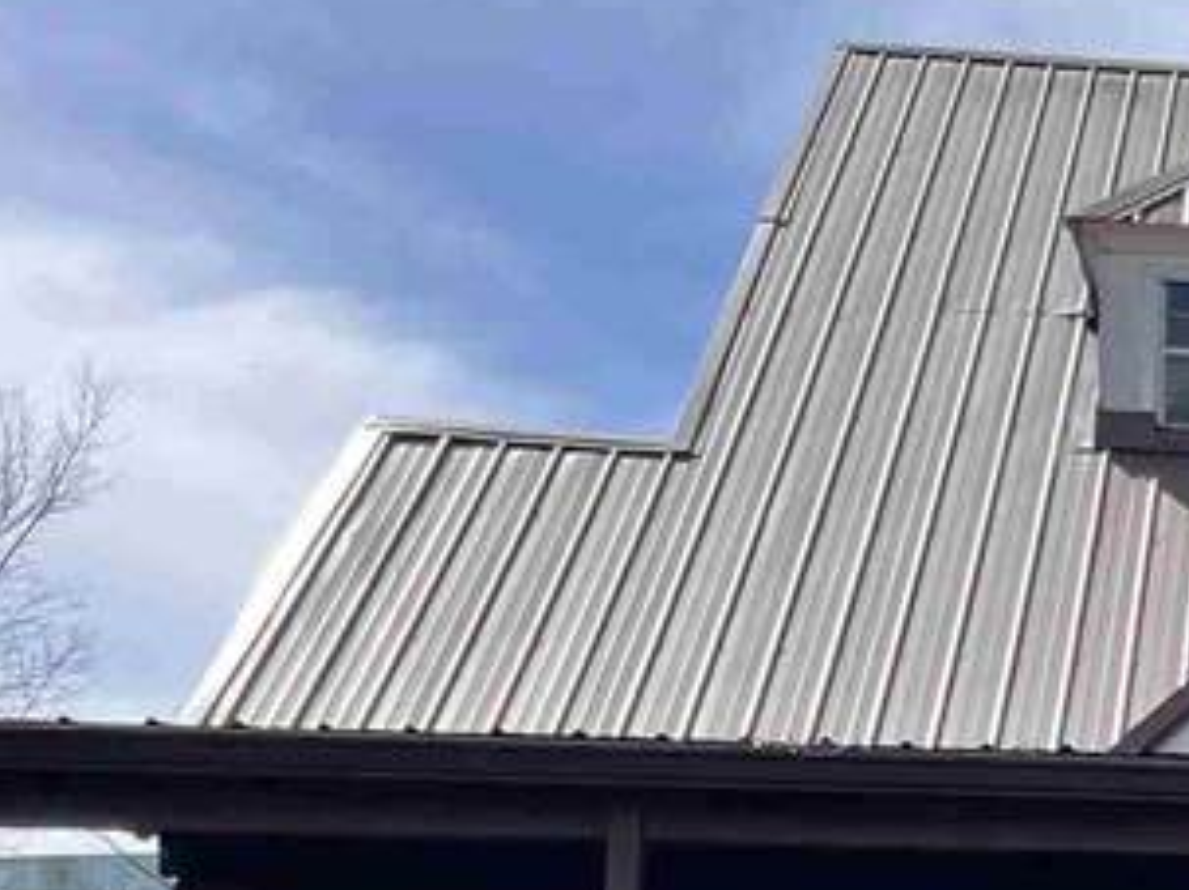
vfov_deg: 12.9
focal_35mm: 110
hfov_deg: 15.6
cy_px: 1262
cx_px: 2056
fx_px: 3777
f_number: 1.6
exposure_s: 1/2062
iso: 50
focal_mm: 5.1
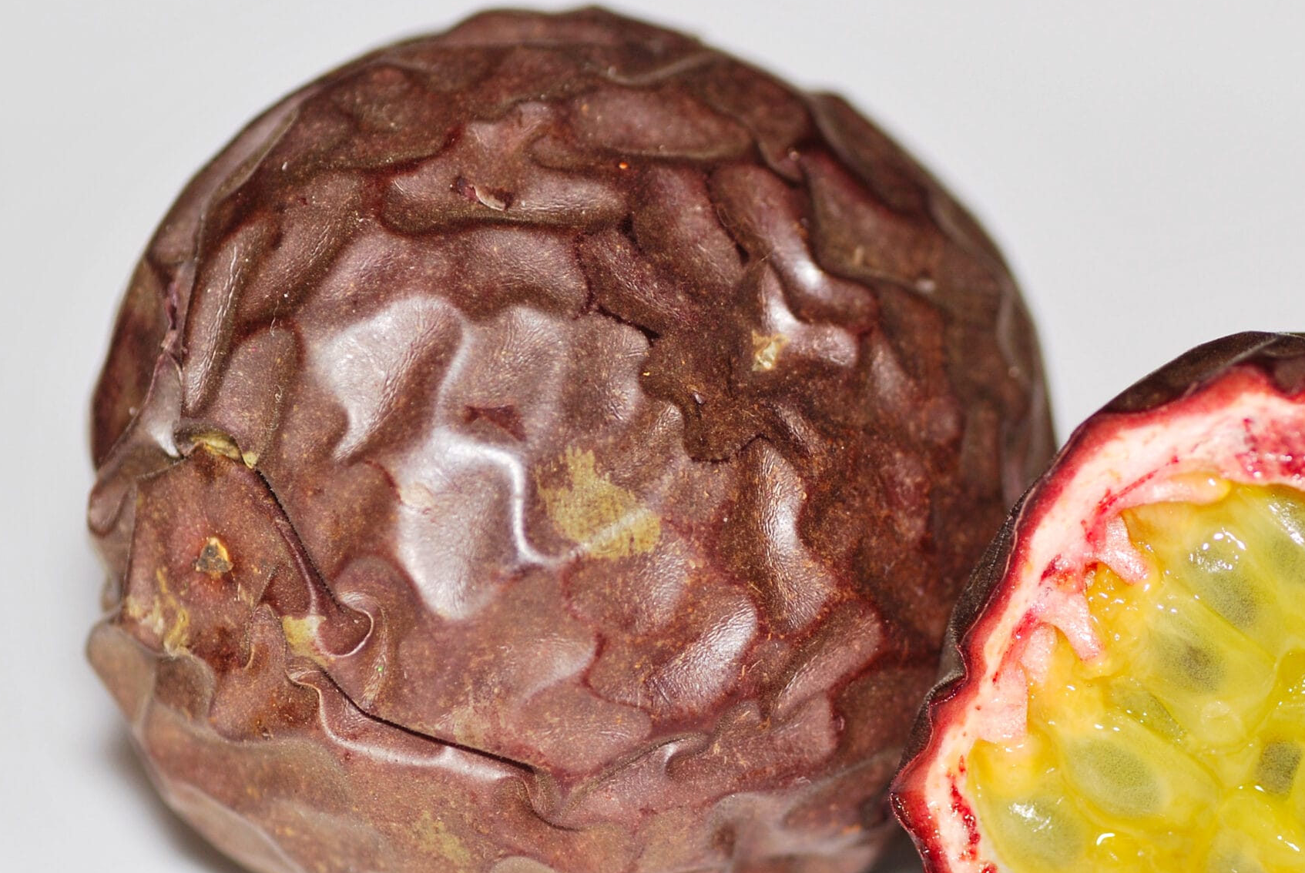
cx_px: 907
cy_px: 611
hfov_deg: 10.1
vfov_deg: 6.7
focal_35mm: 204
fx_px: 7404
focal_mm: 90
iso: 200
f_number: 7.1
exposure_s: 1/200
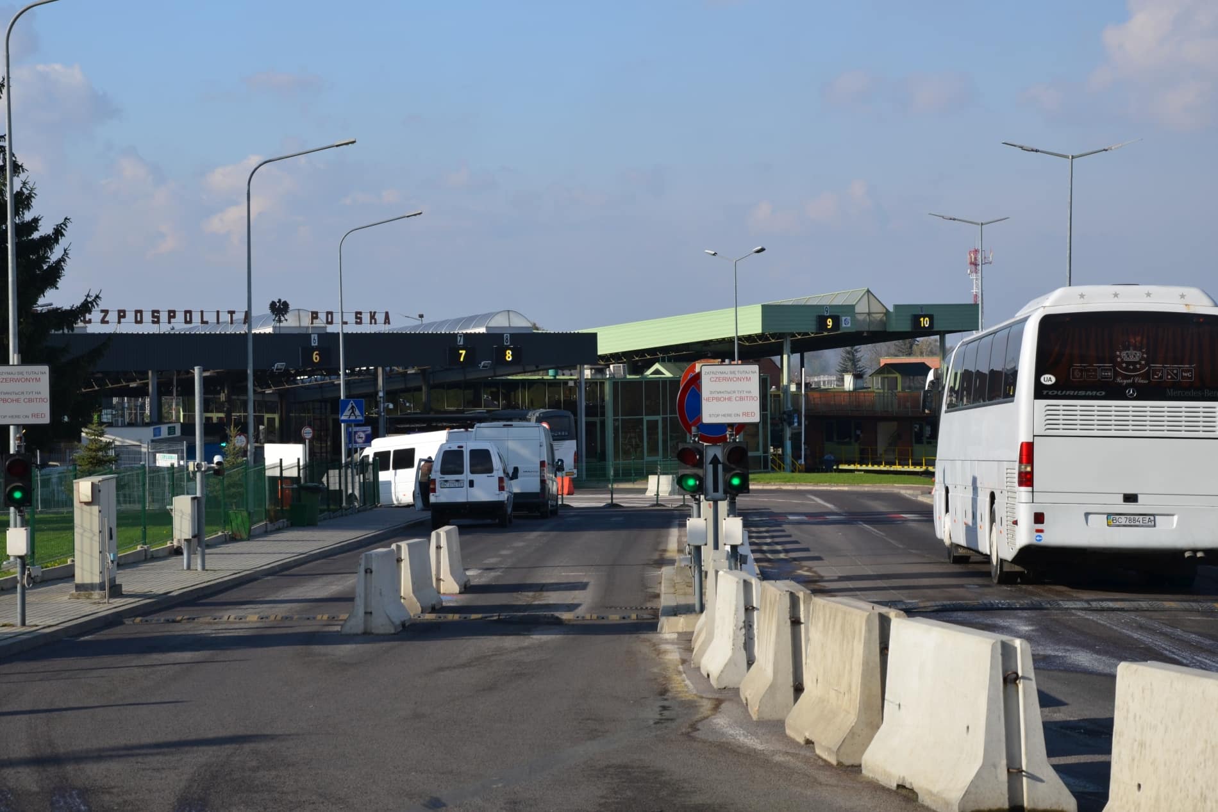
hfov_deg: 26.0
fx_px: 2639
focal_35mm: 78
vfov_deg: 17.5
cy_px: 406
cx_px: 609
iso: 110
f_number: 8
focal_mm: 52
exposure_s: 1/250
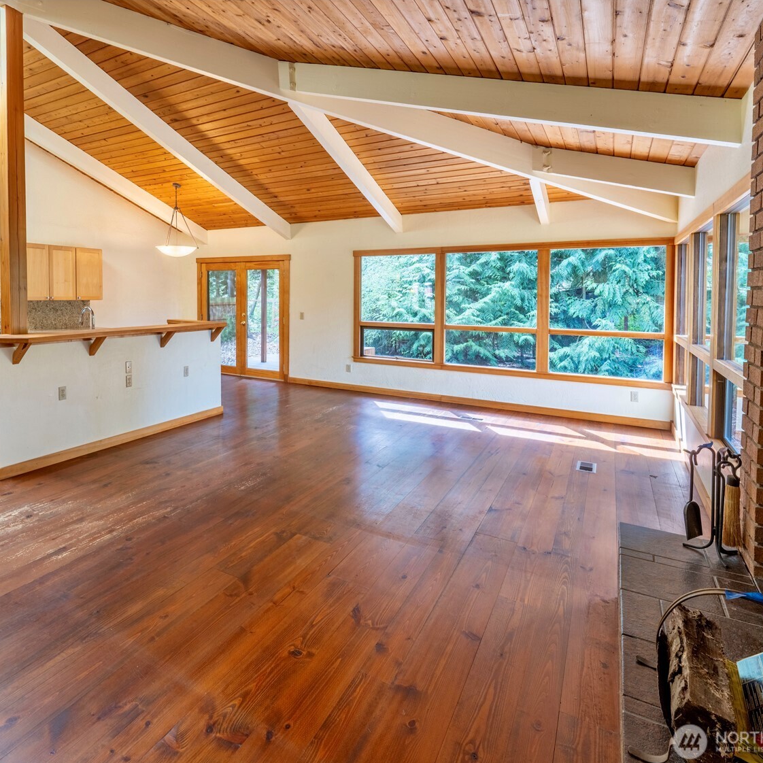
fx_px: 449
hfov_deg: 78.4
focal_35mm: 18
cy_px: 383
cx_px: 261
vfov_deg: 80.7
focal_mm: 14
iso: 320
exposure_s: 1/50
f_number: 9
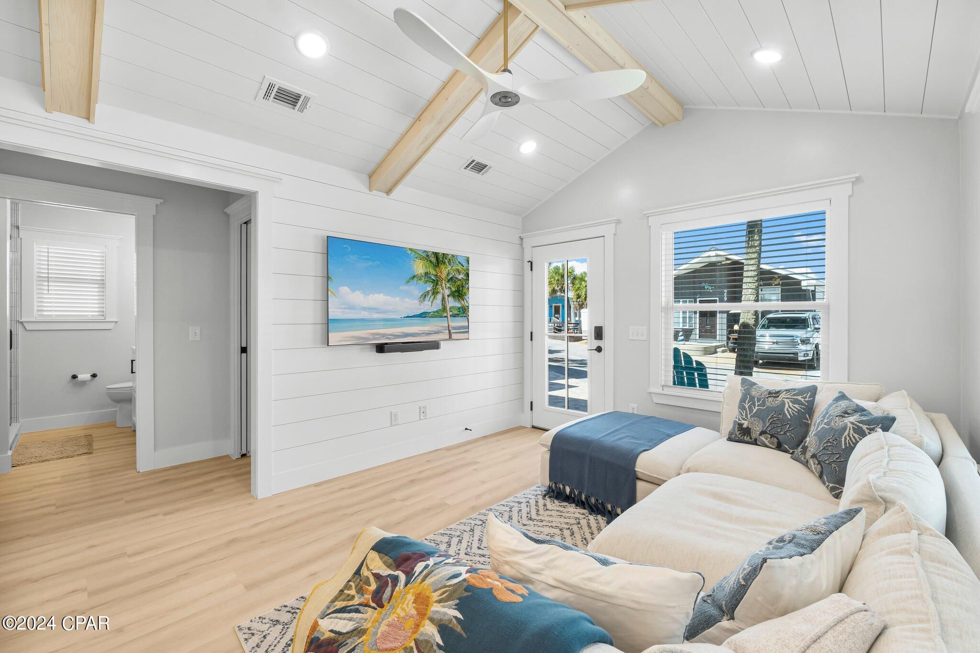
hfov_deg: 100.4
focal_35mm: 15
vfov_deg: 77.3
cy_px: 326
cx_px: 490
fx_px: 408
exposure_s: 1/15
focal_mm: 10
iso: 400
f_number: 9
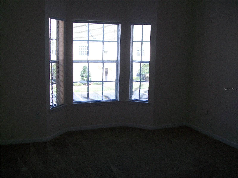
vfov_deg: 39.7
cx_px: 119
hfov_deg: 51.4
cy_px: 89
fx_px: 248
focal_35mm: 36
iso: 64
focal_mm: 6
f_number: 2.7
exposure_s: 1/125
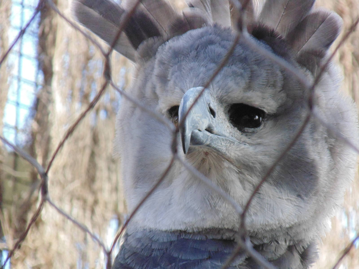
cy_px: 134
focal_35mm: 487
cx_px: 180
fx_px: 5051
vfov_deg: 3.1
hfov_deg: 4.1
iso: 400
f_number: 5.9
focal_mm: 87.3
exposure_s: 1/125
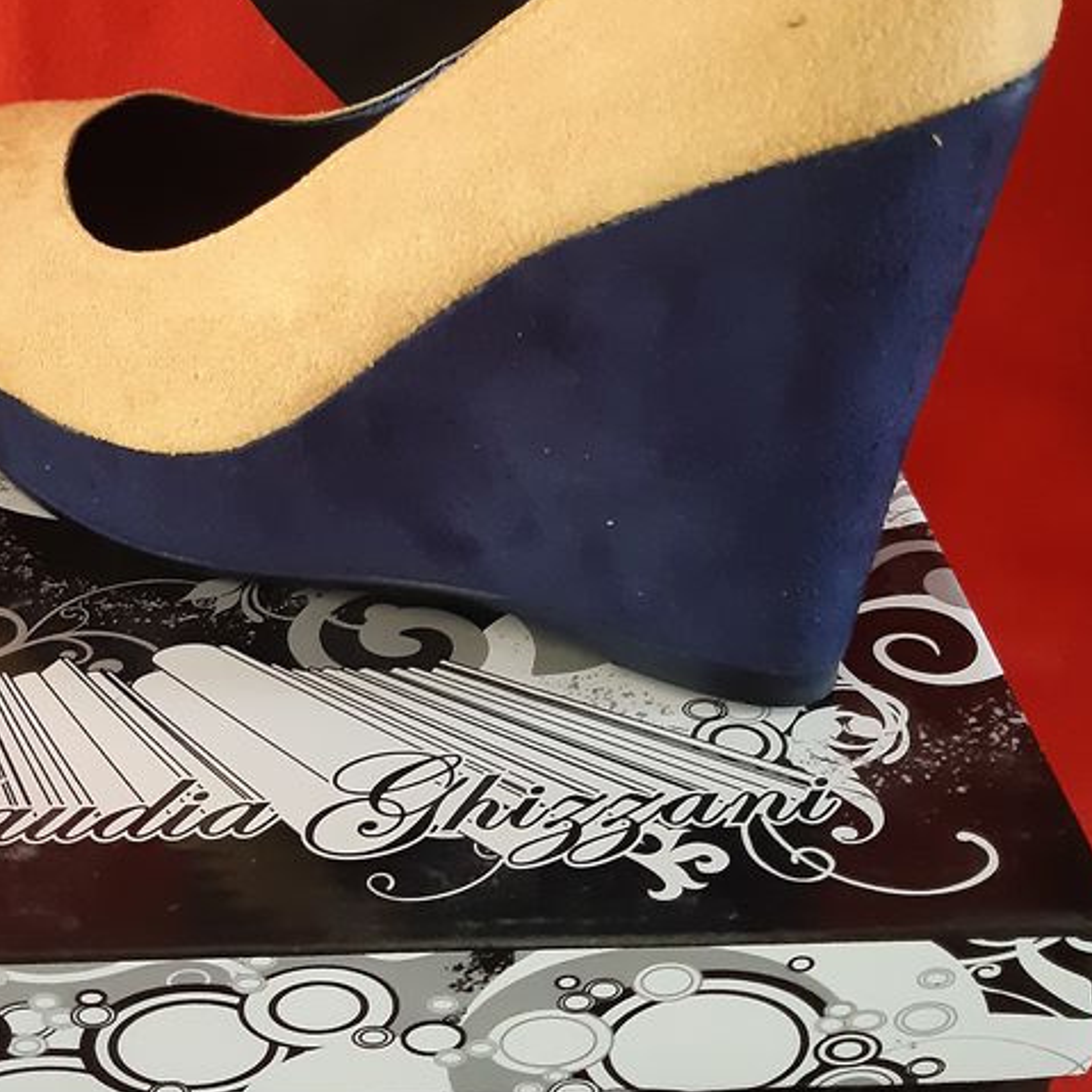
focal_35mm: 48
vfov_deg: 35.0
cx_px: 399
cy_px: 360
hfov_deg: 35.1
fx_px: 1713
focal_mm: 3.92
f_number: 1.7
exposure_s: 1/25
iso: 640
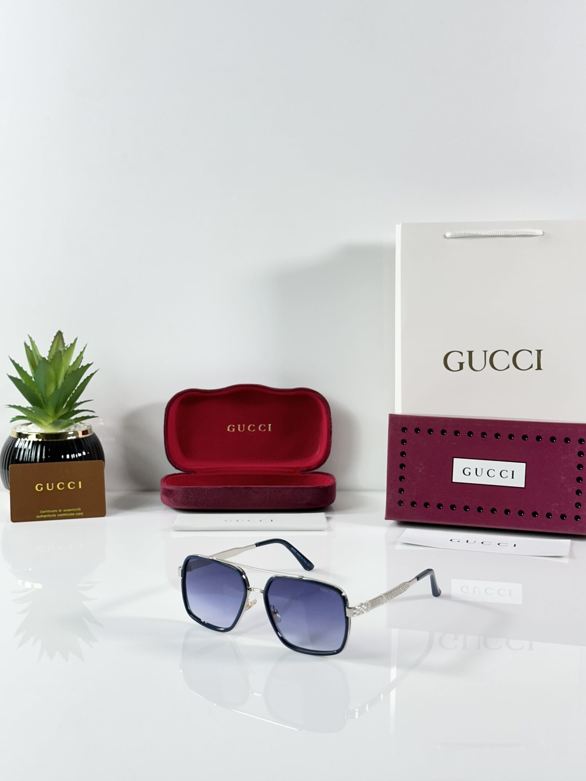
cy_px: 390
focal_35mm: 48
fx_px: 1083
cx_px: 293
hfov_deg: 30.3
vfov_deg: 39.7
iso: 80
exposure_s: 1/100
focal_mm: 6.86
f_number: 1.78
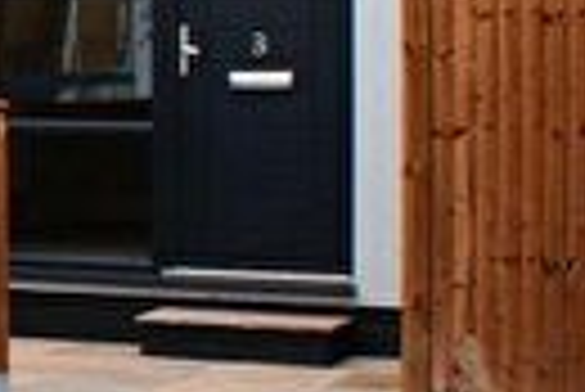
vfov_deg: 9.0
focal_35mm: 145
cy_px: -347
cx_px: -468
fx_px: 2359
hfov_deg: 12.8
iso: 100
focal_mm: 18
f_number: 8
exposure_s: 1/60
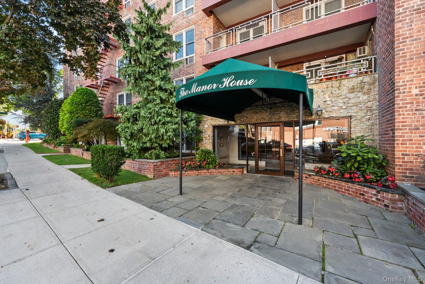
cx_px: 212
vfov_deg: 81.2
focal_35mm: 14
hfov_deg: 104.3
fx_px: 165
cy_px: 142
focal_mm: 14
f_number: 10
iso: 2500
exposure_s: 1/400
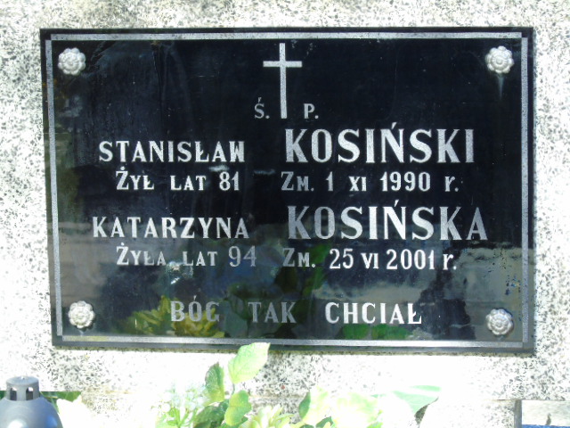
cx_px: 285
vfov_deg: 9.2
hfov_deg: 12.2
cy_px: 214
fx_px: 2668
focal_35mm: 162
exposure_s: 1/125
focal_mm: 29
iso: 250
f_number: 4.9
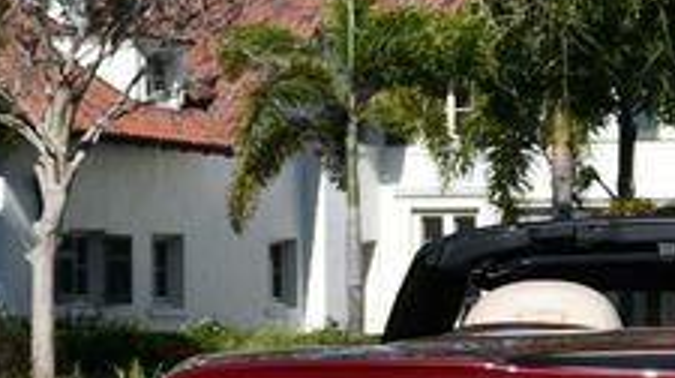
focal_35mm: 215
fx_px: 3844
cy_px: 546
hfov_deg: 9.9
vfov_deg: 5.6
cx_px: 753
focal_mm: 36
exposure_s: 1/320
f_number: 9
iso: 100
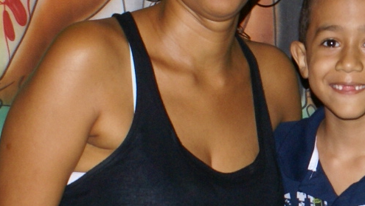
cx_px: 411
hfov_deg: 15.5
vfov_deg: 9.1
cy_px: 107
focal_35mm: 134
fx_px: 1298
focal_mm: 22
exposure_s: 1/60
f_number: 5.6
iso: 400
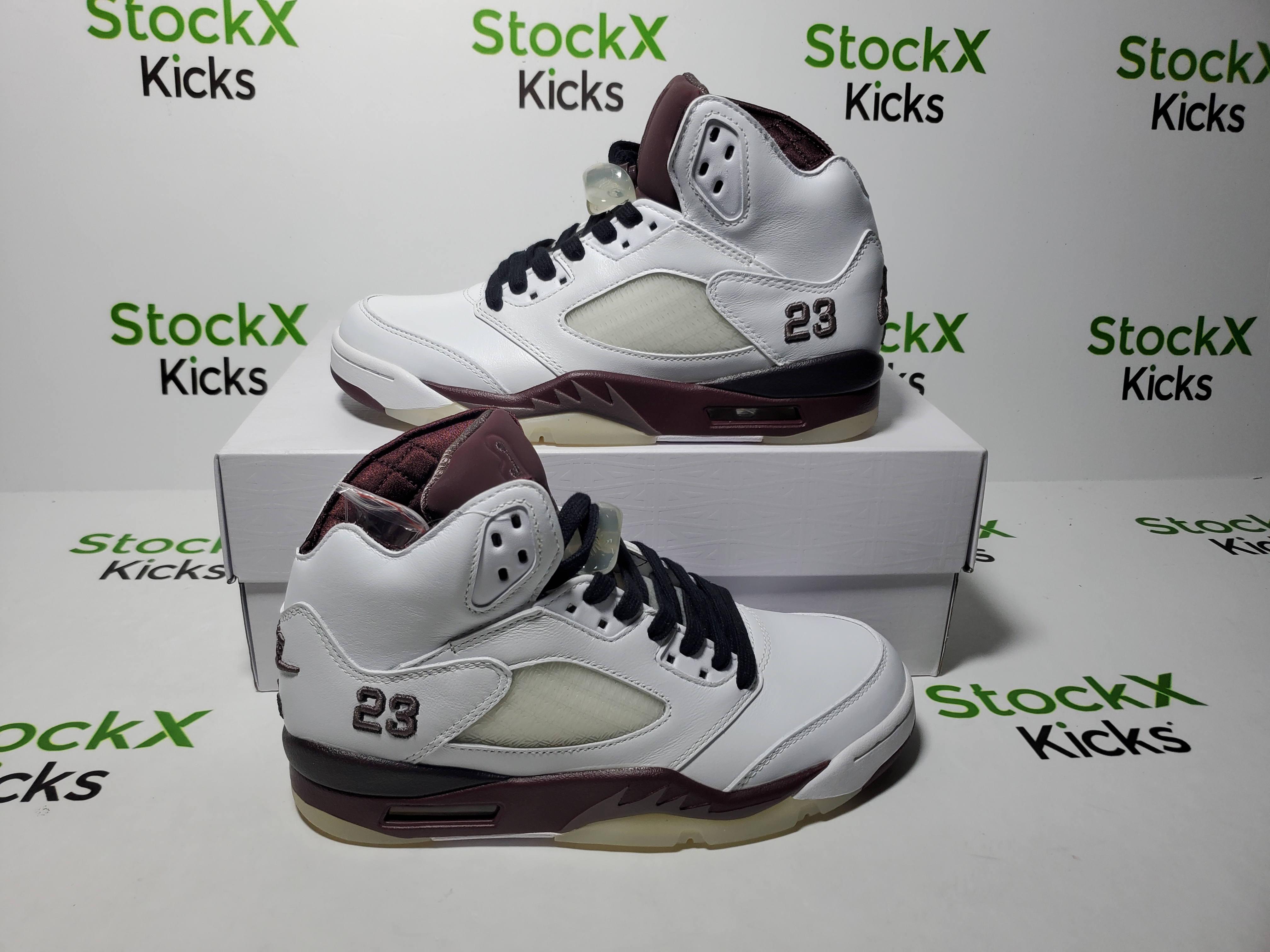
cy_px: 476
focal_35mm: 26
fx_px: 954
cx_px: 635
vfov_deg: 53.1
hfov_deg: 67.3
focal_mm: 4.3
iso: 50
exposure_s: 1/679
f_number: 1.5
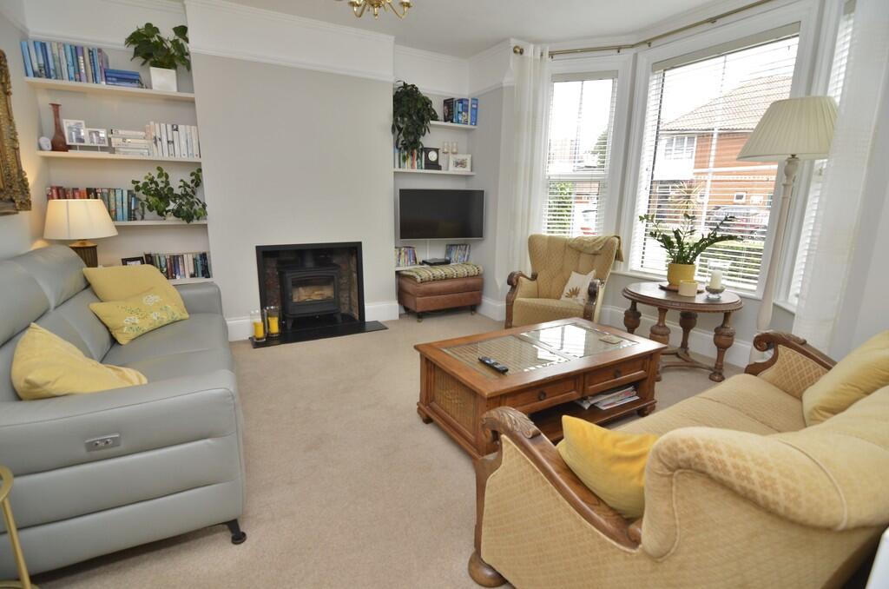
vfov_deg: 71.8
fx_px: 407
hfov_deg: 95.1
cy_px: 294
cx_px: 444
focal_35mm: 16
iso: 450
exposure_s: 1/60
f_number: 4
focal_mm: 11
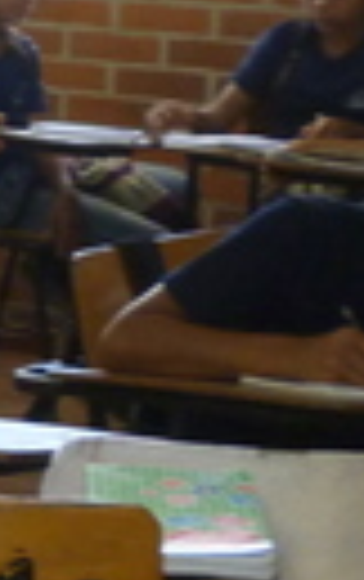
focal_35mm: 168
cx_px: -957
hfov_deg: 6.6
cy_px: 45
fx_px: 2658
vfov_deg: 12.3
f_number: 3.3
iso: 200
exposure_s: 1/60
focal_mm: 5.7
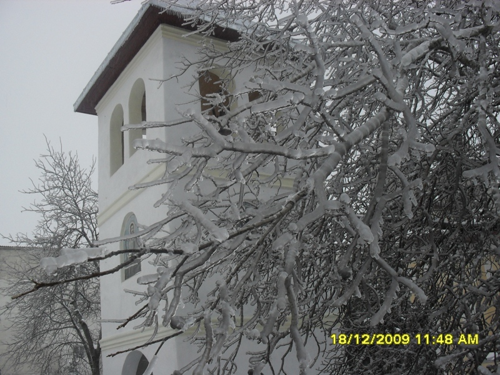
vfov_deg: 40.7
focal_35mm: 35
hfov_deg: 52.6
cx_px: 250
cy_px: 188
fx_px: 506
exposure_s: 1/180
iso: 100
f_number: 8.4
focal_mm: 6.3
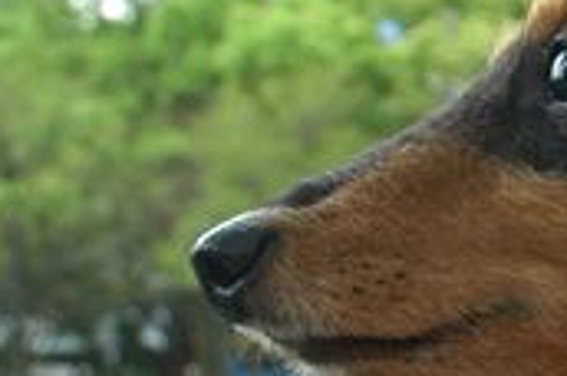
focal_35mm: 123
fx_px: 1934
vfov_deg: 11.0
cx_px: 722
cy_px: 406
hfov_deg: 15.9
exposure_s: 1/60
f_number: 7.1
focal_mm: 22
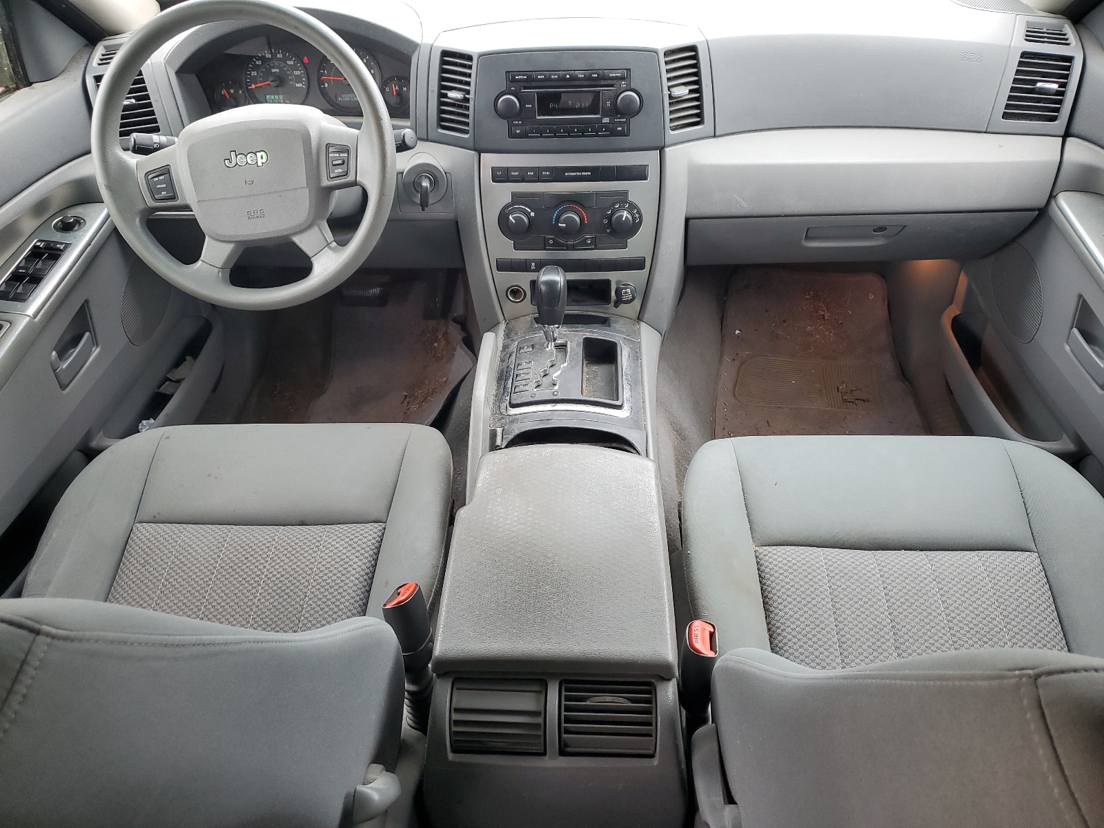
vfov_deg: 53.1
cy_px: 414
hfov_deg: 67.3
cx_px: 552
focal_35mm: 26
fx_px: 829
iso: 64
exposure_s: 1/120
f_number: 1.5
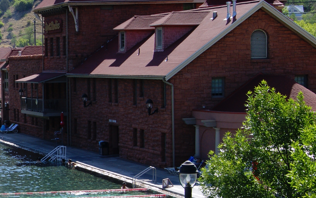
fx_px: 1111
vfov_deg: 10.1
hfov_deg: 15.5
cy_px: 170
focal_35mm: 129
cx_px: -86
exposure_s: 1/125
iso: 100
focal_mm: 30
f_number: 11
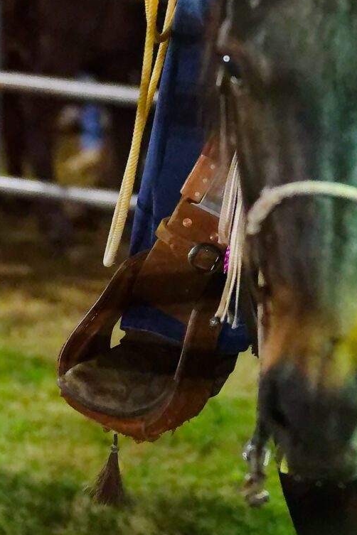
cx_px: 411
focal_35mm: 238
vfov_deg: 8.5
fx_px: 3540
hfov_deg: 5.7
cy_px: -244
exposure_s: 1/500
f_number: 2.8
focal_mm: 70
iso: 14400
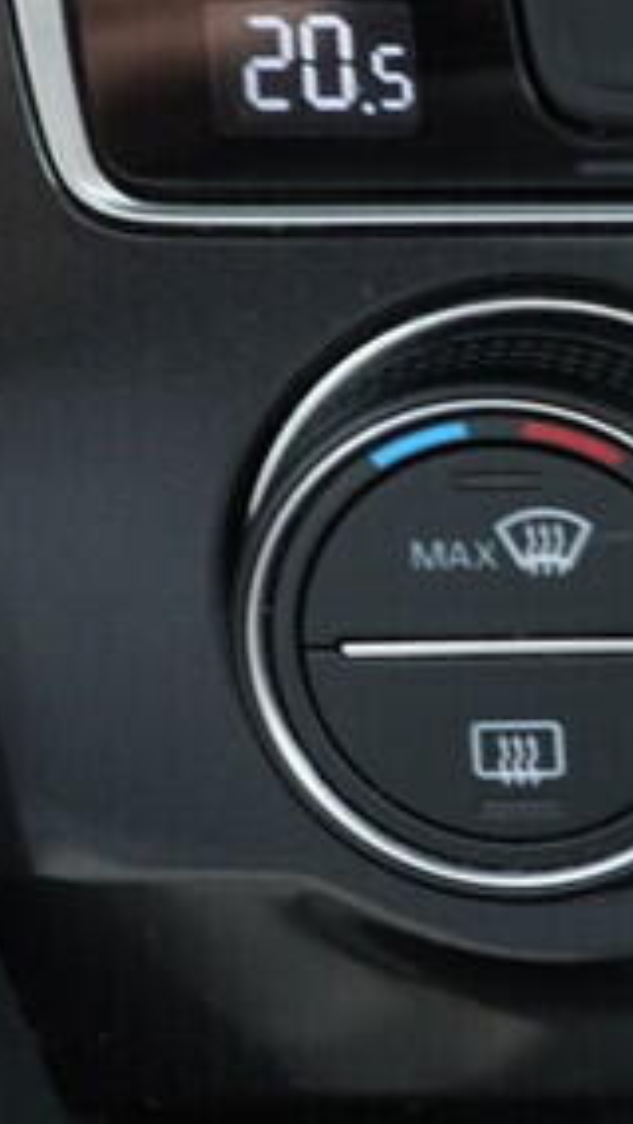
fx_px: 4053
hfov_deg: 8.1
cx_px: 1618
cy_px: 295
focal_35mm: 136
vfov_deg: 15.7
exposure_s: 1/40
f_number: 2.8
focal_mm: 24
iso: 640
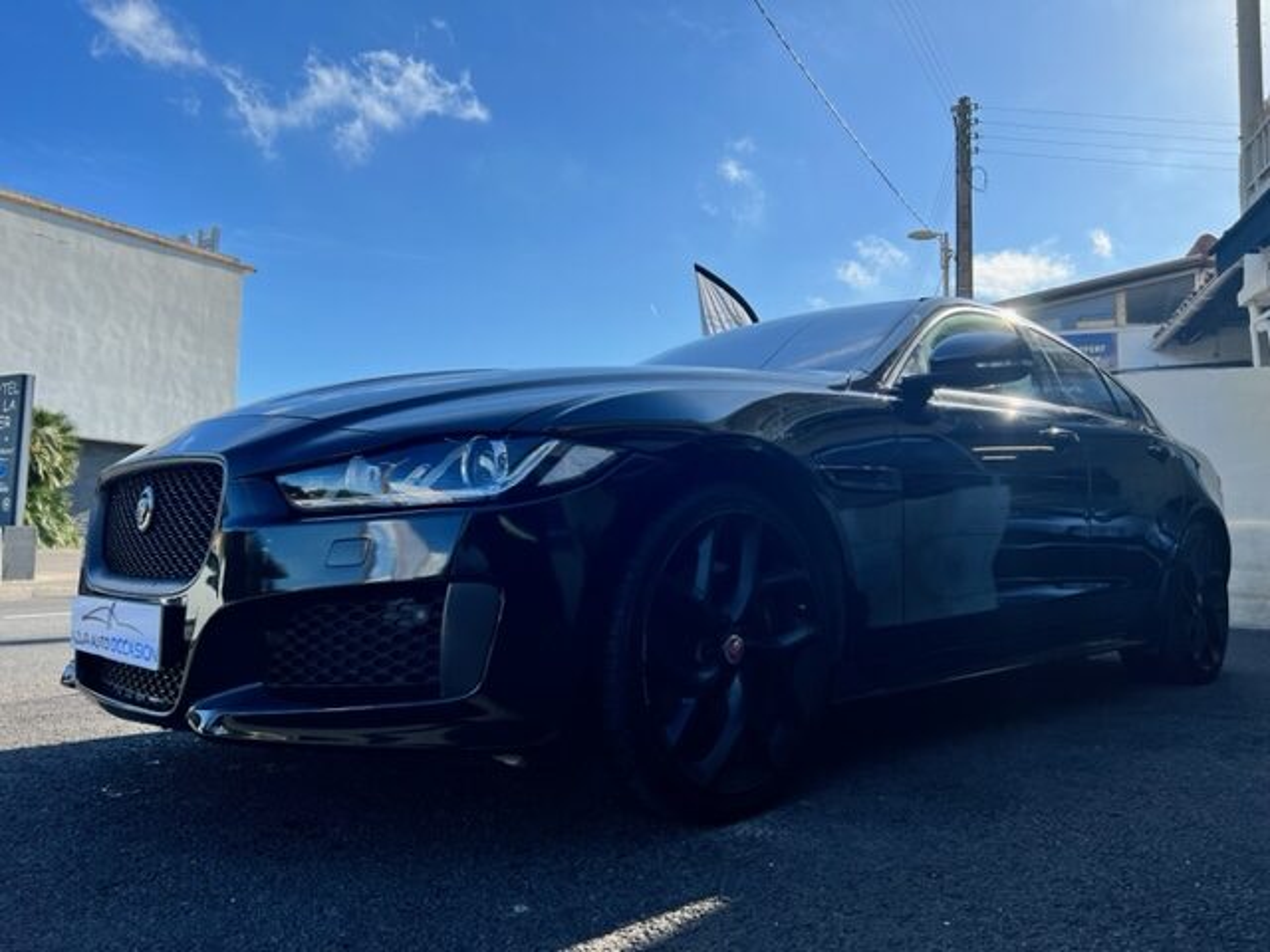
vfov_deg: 53.1
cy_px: 476
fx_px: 954
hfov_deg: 67.3
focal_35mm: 26
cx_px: 635
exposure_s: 1/3460
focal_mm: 5.7
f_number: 1.5
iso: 50
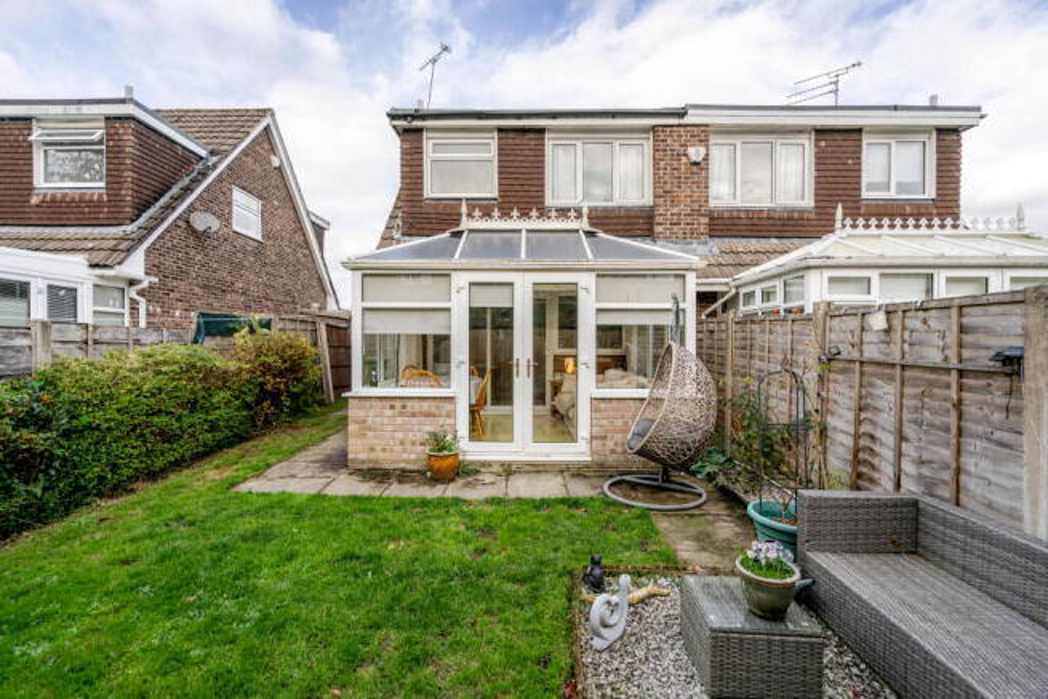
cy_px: 350
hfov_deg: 96.7
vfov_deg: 73.8
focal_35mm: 16
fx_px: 466
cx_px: 524
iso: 250
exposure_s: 1/250
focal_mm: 16
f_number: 7.1
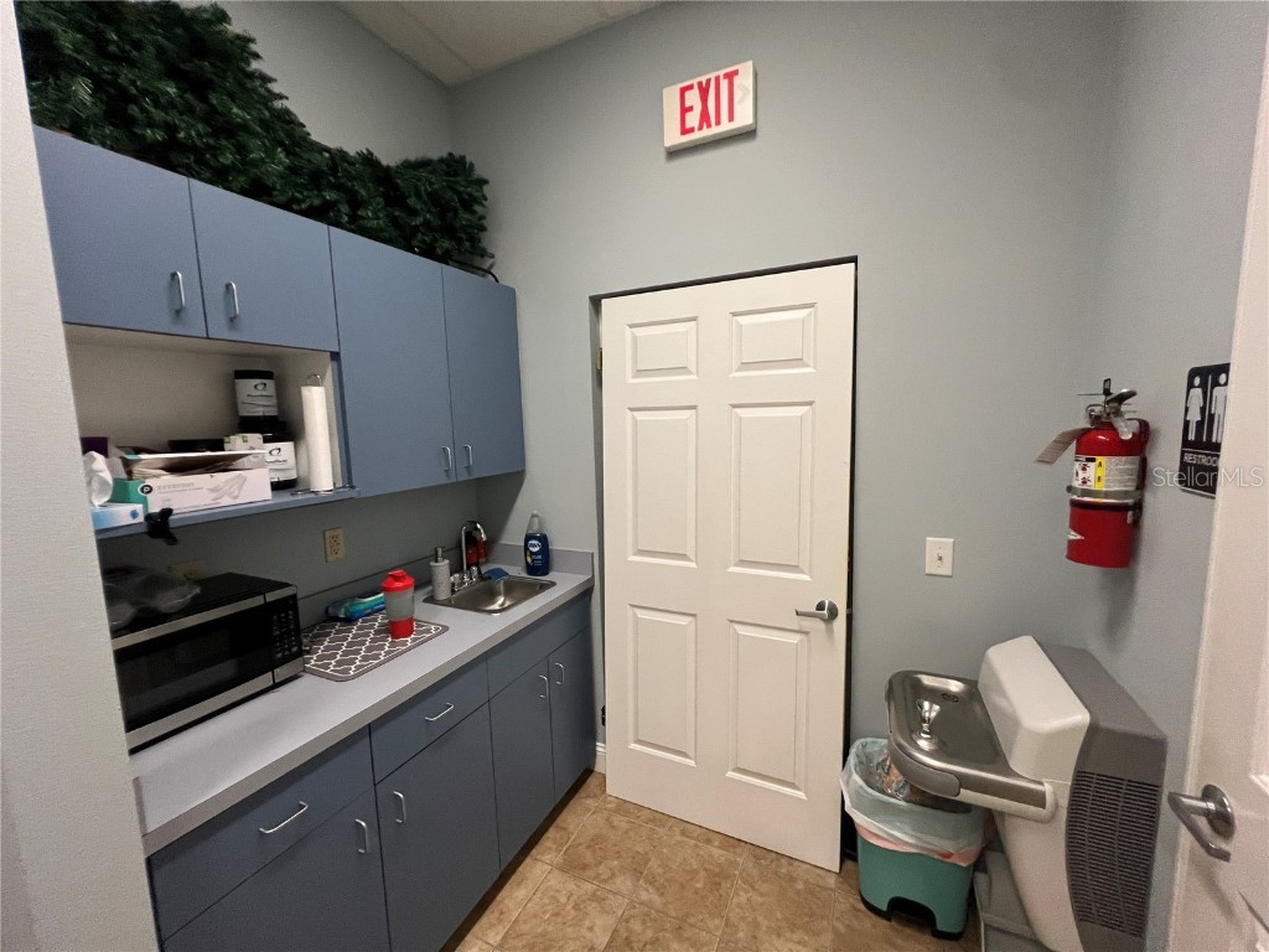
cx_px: 634
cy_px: 476
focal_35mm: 13
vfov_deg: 89.9
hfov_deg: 106.2
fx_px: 477
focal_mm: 1.57
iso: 250
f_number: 1.8
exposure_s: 1/60
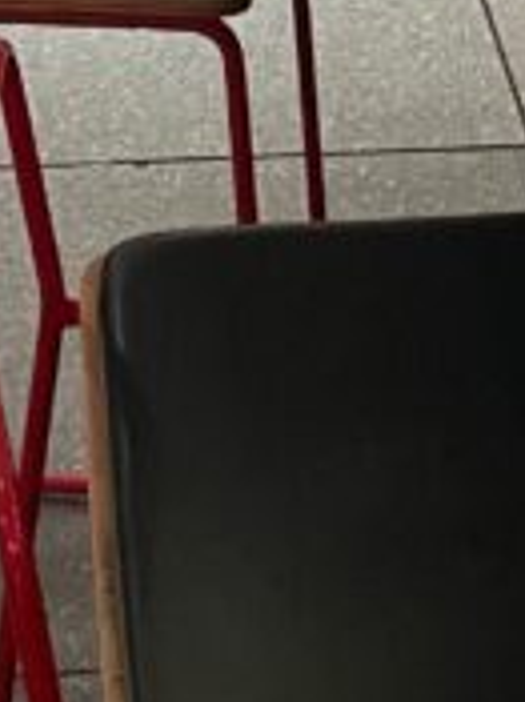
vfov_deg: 11.1
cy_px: -943
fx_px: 3077
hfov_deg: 9.7
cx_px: 220
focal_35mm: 152
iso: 200
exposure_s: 1/50
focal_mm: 4.2
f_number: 1.6
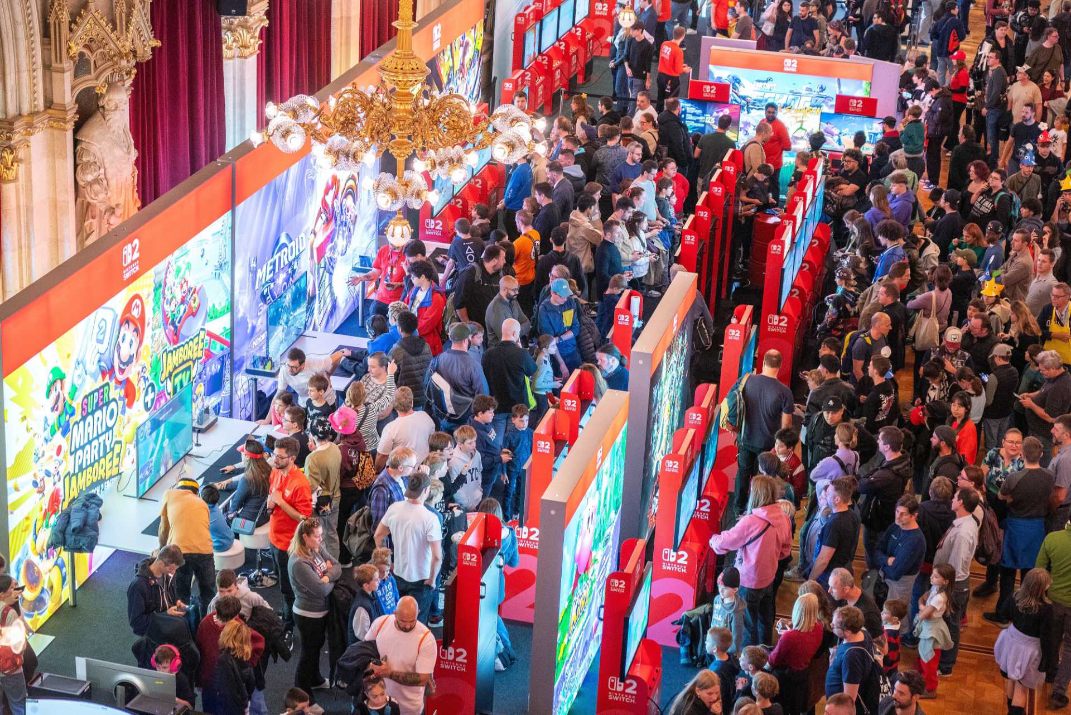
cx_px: 536
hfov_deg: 29.6
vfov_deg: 20.0
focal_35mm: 68
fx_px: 2023
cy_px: 358
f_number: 4
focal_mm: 68
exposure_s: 1/125
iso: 2500
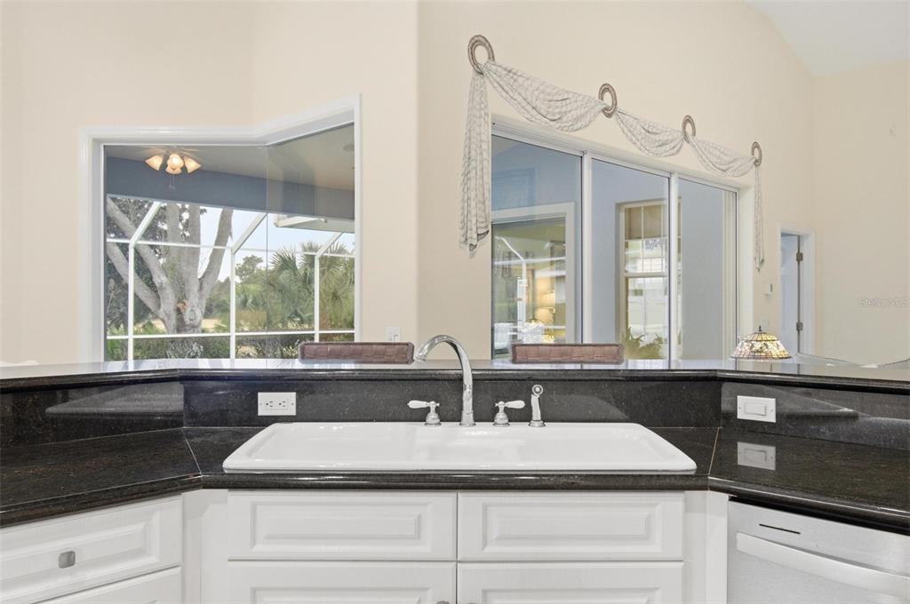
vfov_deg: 43.5
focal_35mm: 30
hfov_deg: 62.0
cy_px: 302
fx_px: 757
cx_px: 455
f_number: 5.6
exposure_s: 1/100
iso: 800
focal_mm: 20
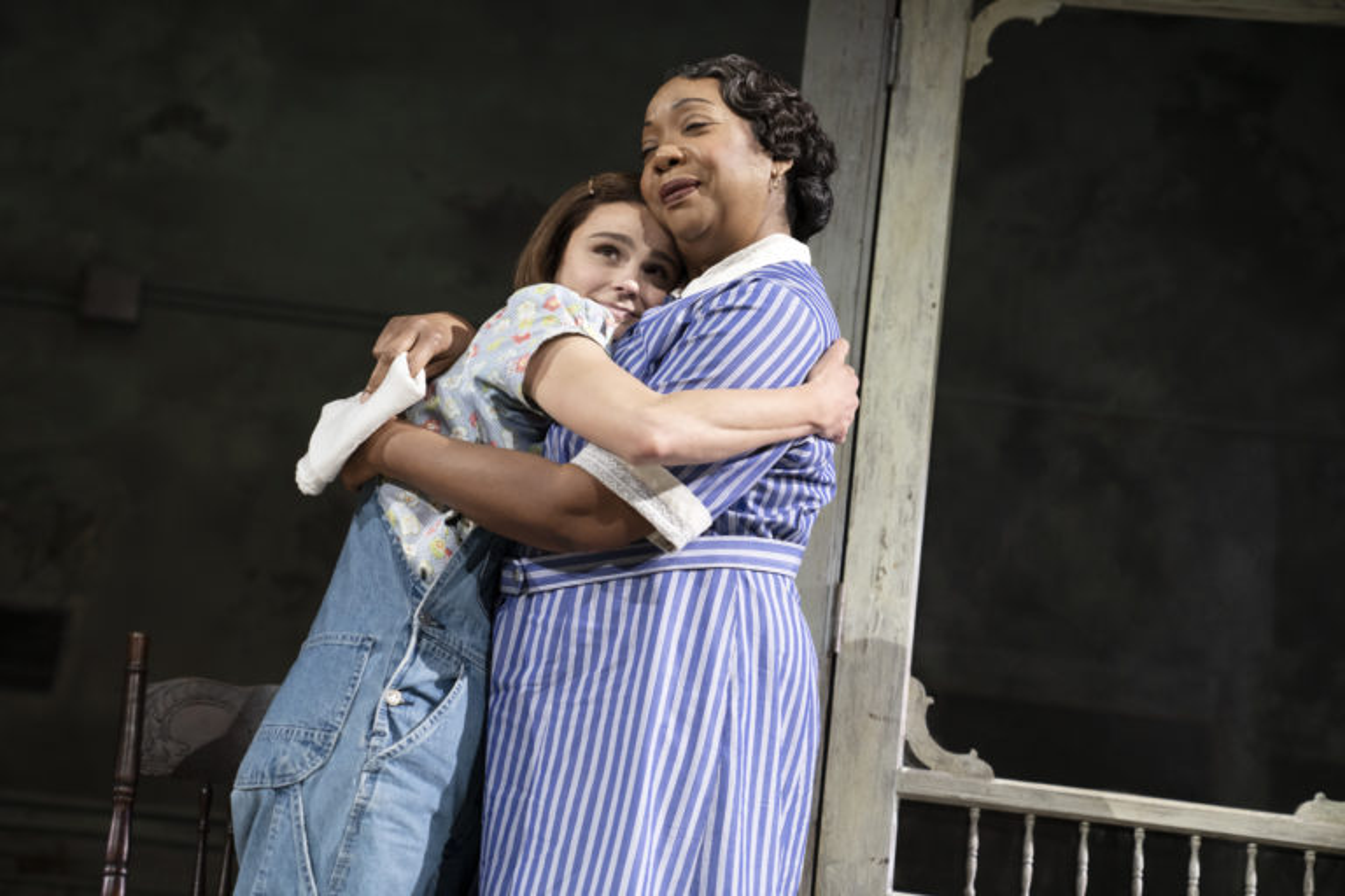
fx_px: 2615
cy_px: 448
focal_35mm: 70
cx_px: 672
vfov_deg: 19.5
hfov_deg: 28.8
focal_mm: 70
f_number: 3.5
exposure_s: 1/250
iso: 2500
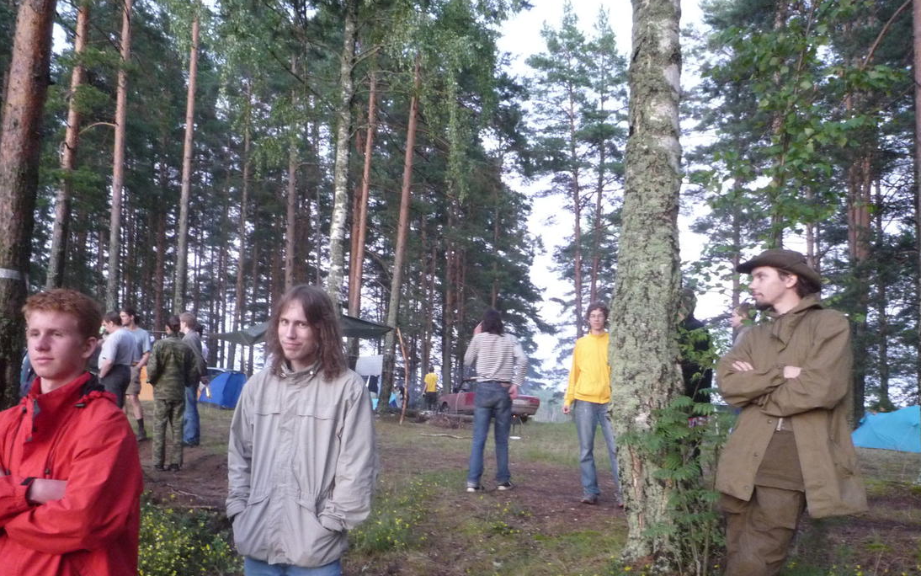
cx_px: 416
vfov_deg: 40.2
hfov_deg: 61.1
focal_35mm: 31
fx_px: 778
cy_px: 374
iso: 400
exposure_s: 1/30
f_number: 2.8
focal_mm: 4.4
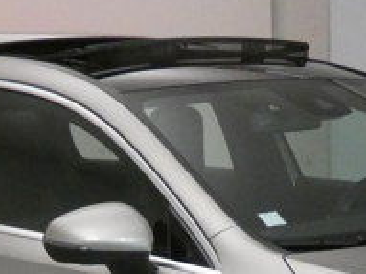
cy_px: 500
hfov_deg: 12.4
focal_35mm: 159
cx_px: 284
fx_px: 1680
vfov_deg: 8.9
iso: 1000
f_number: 3.5
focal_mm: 6.8
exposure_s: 1/80
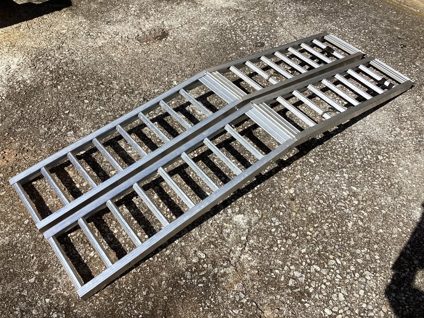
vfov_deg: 45.4
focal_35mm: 31
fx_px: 380
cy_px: 159
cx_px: 212
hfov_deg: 58.3
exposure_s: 1/1456
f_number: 2.4
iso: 25
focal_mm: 3.3
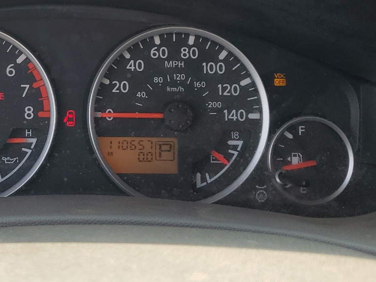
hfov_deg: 34.9
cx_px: 71
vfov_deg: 27.1
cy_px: 69
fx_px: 576
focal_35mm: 53
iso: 50
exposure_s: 1/500
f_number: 1.5
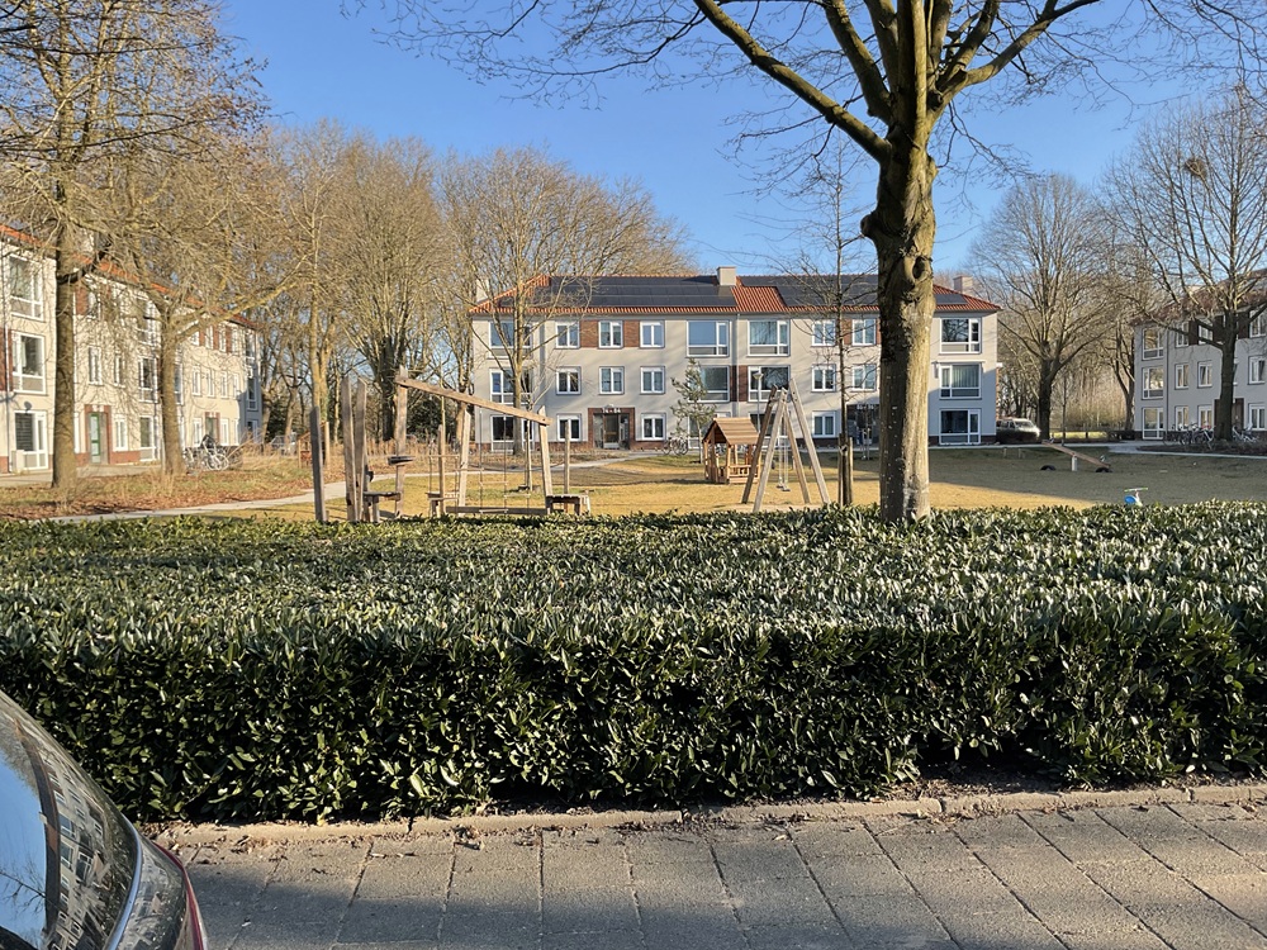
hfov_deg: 61.7
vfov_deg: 48.2
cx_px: 634
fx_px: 1061
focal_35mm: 29
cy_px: 475
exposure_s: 1/642
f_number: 1.8
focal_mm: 3
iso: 16
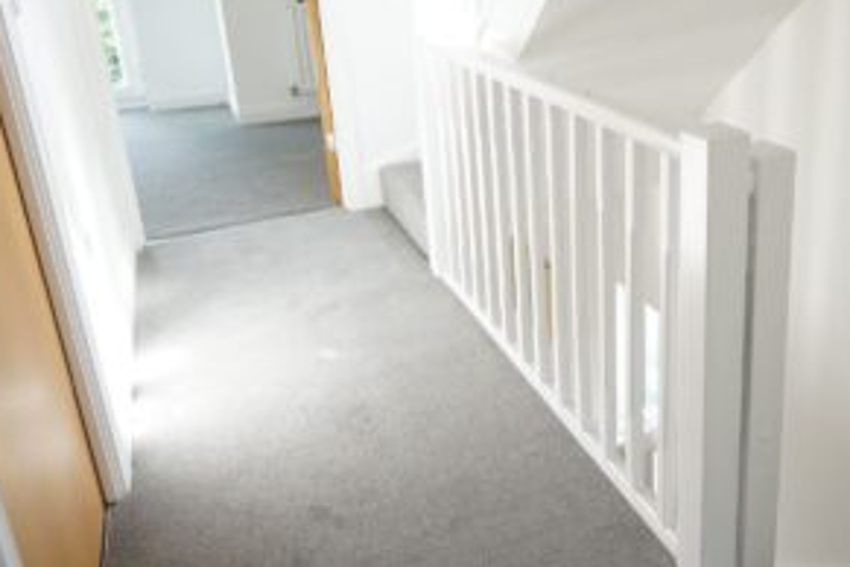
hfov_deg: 55.4
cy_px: 175
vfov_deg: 39.4
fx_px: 779
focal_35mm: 33
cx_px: 602
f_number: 4.5
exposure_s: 1/80
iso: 400
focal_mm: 16
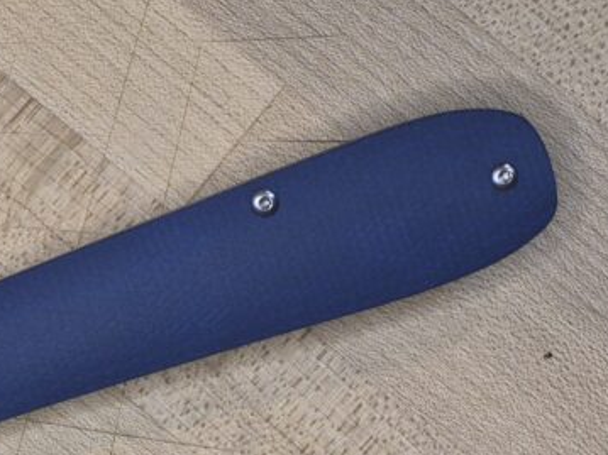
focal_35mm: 197
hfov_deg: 9.9
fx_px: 3459
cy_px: 455
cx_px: -159
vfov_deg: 7.5
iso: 160
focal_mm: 7
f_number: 2.4
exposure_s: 1/62
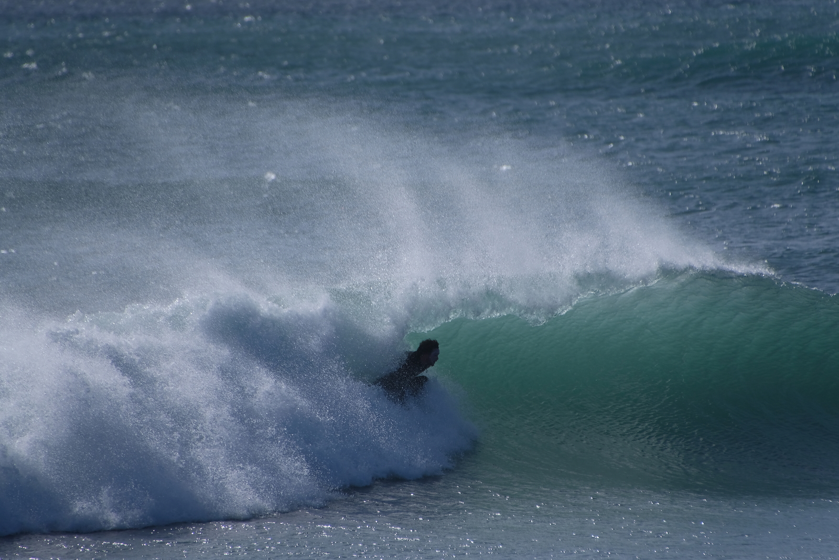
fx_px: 13984
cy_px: 280
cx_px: 420
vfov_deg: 2.3
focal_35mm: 600
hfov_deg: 3.4
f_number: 8
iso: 250
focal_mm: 400
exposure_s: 1/2000
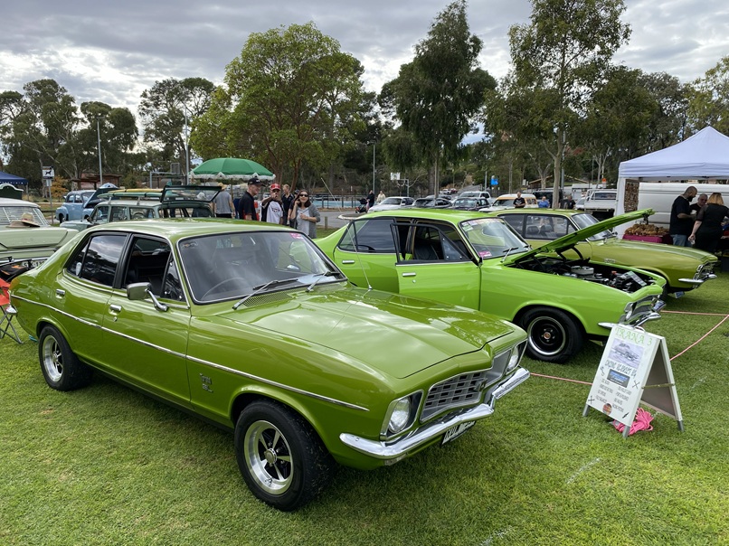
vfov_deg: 53.0
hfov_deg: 67.3
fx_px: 547
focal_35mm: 26
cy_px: 273
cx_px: 364
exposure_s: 1/949
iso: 32
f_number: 1.8
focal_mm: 4.25
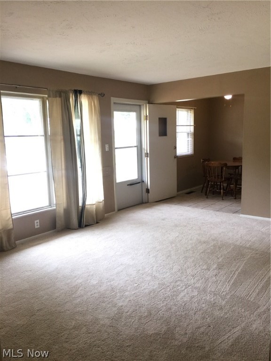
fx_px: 303
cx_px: 136
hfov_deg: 48.2
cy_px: 180
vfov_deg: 61.7
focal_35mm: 29
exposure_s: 1/33
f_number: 2.2
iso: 50
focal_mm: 4.15
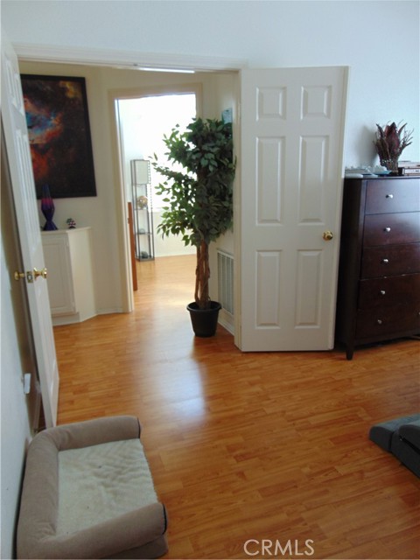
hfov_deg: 54.9
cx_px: 210
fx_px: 404
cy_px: 280
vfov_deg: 69.4
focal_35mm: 25
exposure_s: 1/30
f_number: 3
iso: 80
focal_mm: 4.5
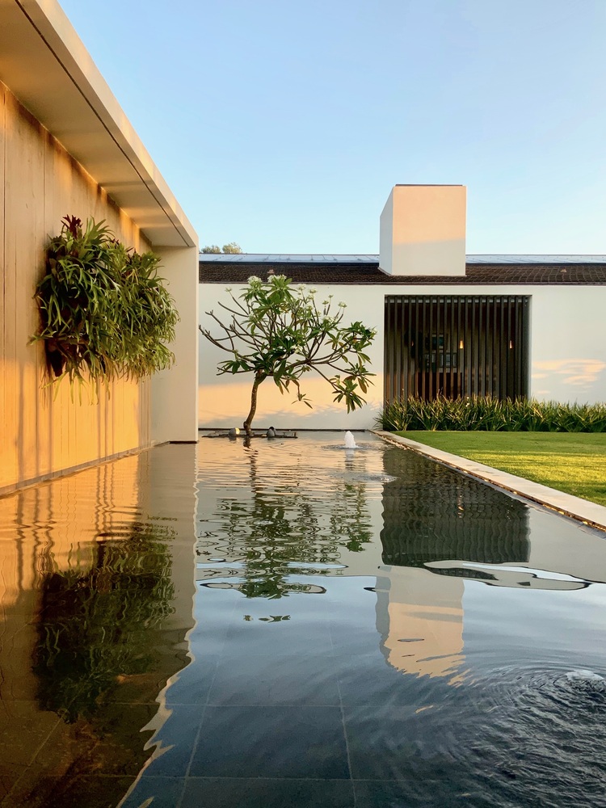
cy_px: 404
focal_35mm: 29
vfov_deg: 61.7
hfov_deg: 48.2
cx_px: 303
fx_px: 677
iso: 16
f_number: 1.8
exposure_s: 1/236
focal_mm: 3
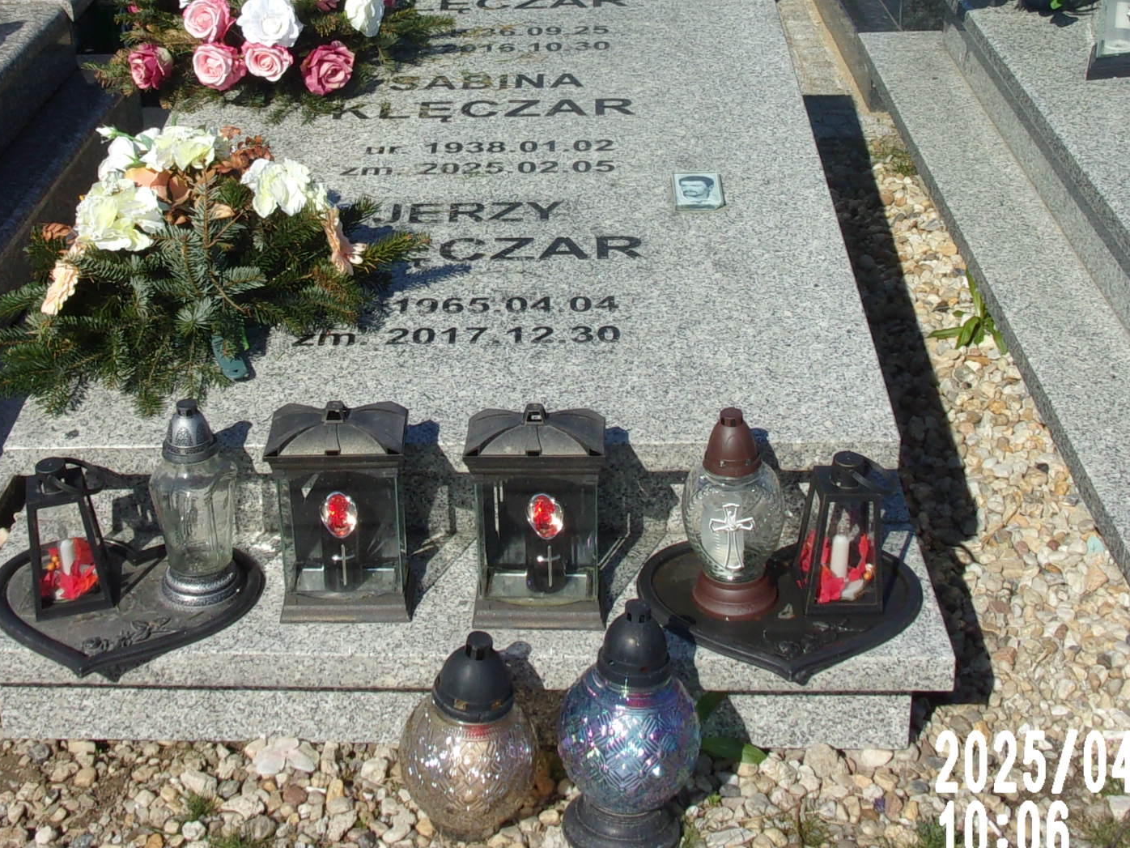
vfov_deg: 27.5
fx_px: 1697
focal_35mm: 52
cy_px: 184
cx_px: 482
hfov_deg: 36.7
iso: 80
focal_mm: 5.1
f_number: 10.8
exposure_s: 1/150
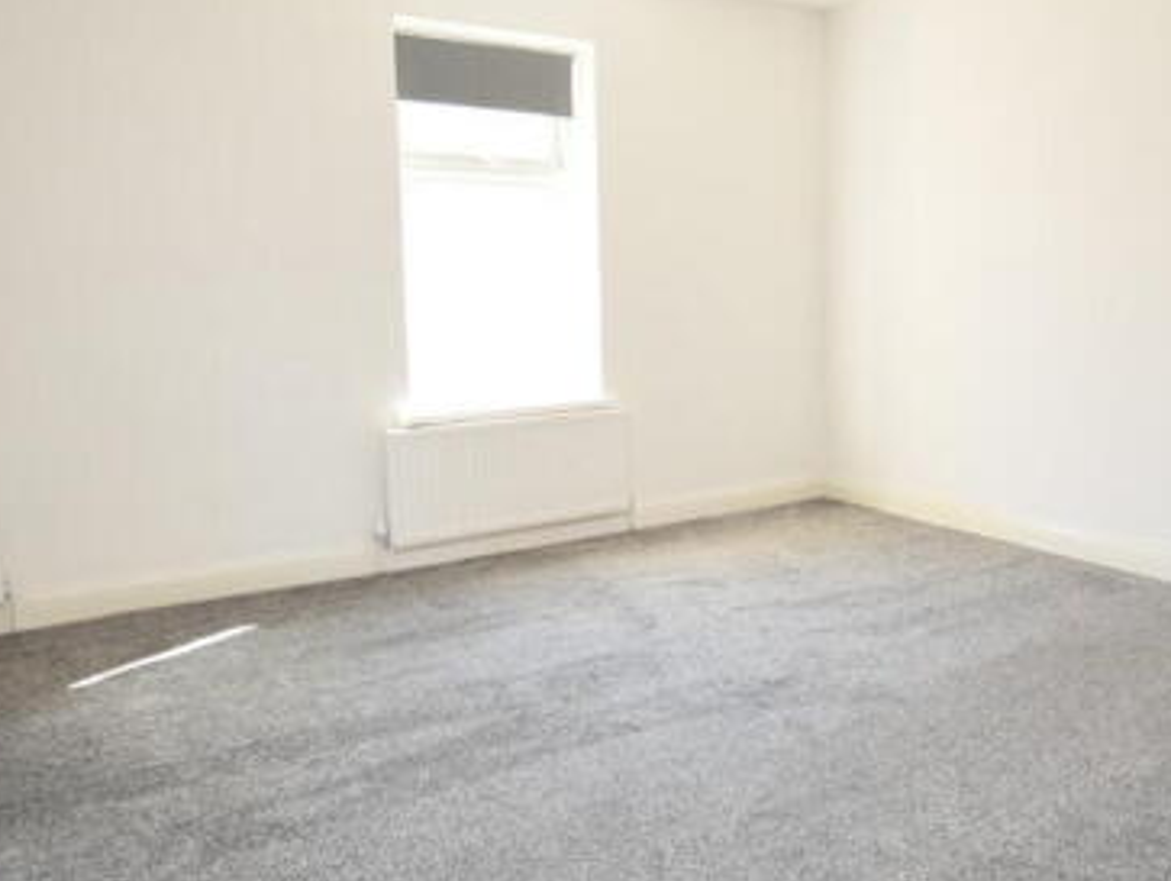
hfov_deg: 67.2
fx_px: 880
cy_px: 382
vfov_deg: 53.0
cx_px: 592
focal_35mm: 26
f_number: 5.6
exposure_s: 1/125
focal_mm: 10
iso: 800
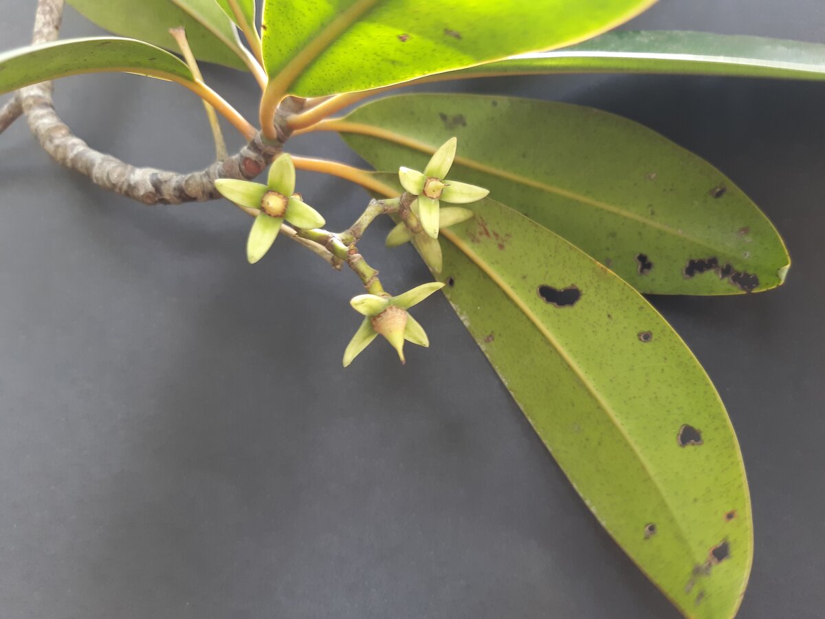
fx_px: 620
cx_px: 412
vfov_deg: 53.1
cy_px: 310
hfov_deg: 67.3
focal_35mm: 26
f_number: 1.7
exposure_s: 1/50
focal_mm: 3.92
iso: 100
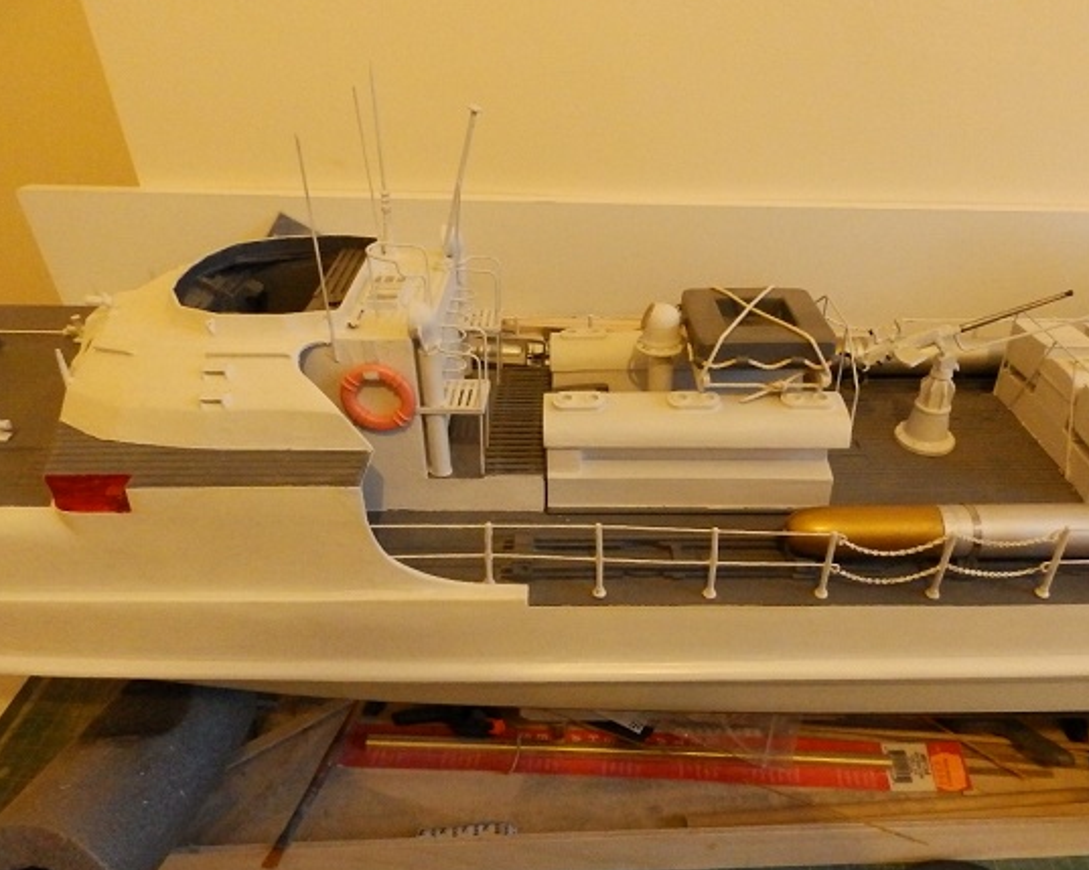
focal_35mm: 24
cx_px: 596
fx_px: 773
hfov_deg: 70.2
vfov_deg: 58.7
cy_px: 424
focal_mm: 4
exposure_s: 1/50
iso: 1600
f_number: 3.4
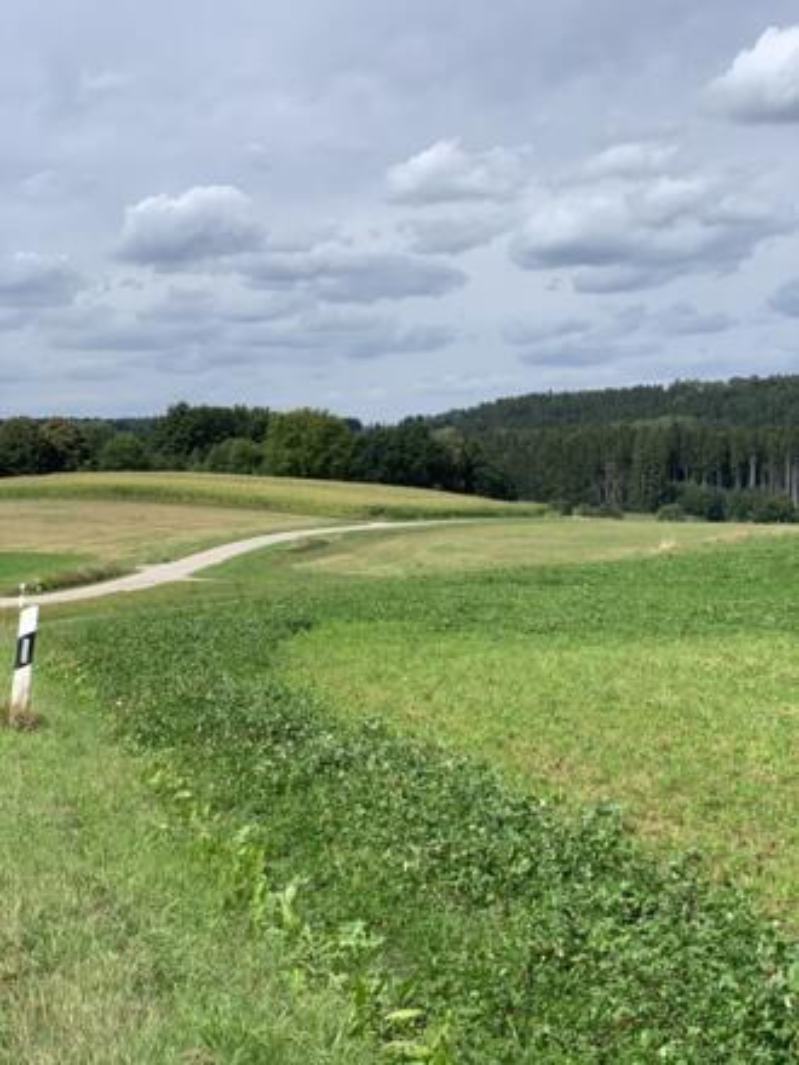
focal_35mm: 52
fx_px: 1600
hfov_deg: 28.0
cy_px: 532
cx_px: 400
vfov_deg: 36.8
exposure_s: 1/1295
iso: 16
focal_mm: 6
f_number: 2.4
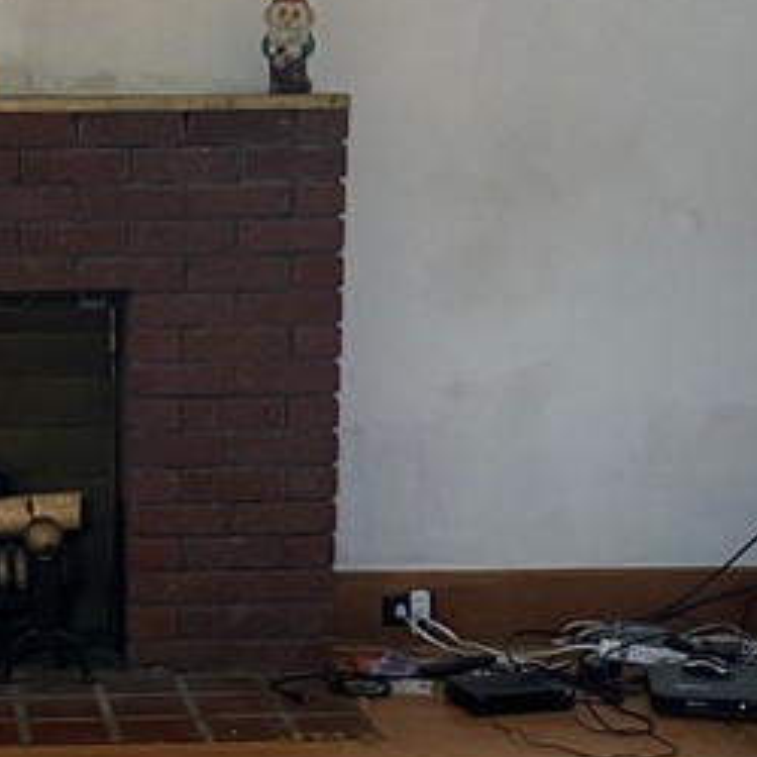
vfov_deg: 18.3
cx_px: 18
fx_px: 2326
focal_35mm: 94
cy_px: 609
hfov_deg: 18.1
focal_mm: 4.25
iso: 160
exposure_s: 1/60
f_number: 1.8
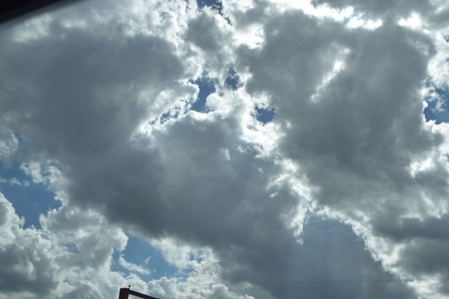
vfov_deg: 29.0
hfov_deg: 42.5
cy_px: 202
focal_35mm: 46
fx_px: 574
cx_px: 279
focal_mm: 20
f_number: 3.5
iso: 110
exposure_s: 1/4000
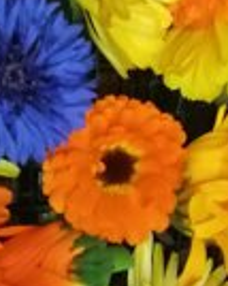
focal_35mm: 126
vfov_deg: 14.5
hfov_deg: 12.2
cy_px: -111
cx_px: 72
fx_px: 1064
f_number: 1.8
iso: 500
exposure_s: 1/33.3
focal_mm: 3.96
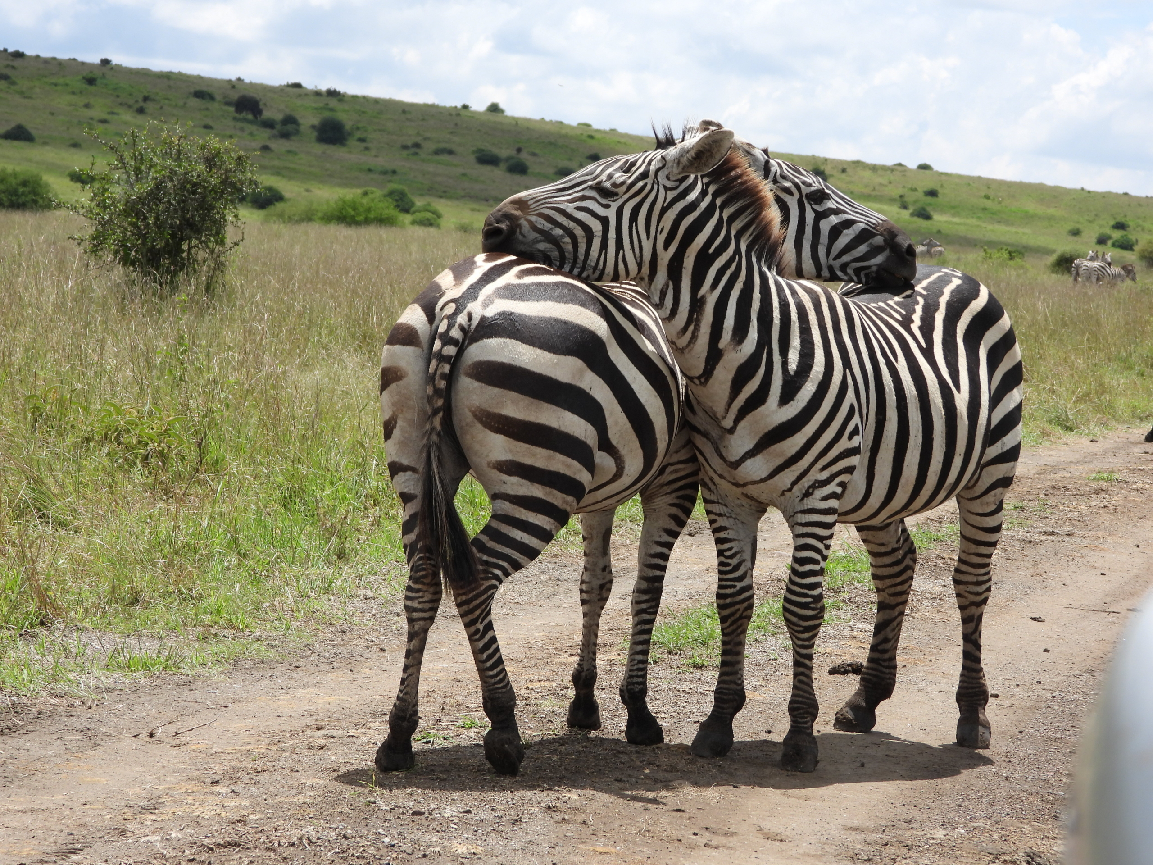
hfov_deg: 14.6
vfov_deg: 11.0
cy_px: 432
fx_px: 4497
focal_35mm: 135
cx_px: 576
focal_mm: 24.3
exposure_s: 1/800
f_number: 4
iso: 100
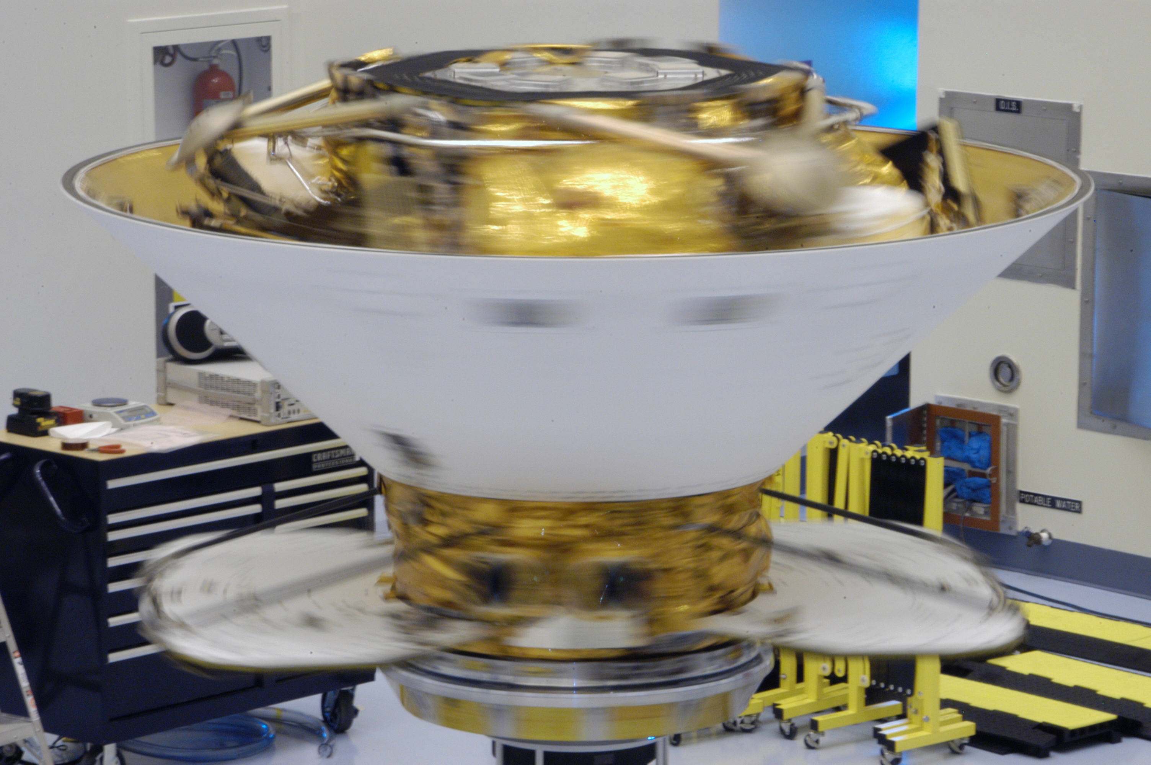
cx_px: 576
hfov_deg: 13.1
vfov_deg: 8.7
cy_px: 382
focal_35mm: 158
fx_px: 5031
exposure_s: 1.6
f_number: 29
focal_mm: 105
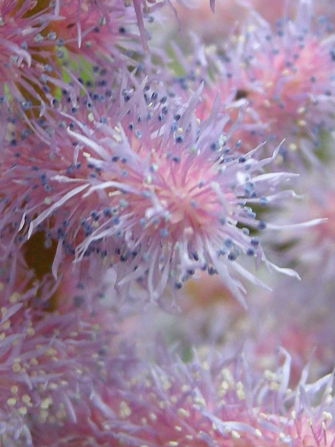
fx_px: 1613
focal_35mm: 125
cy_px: 169
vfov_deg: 15.7
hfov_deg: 11.8
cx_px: 62
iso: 69
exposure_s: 1/50
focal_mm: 7.5
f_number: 2.7
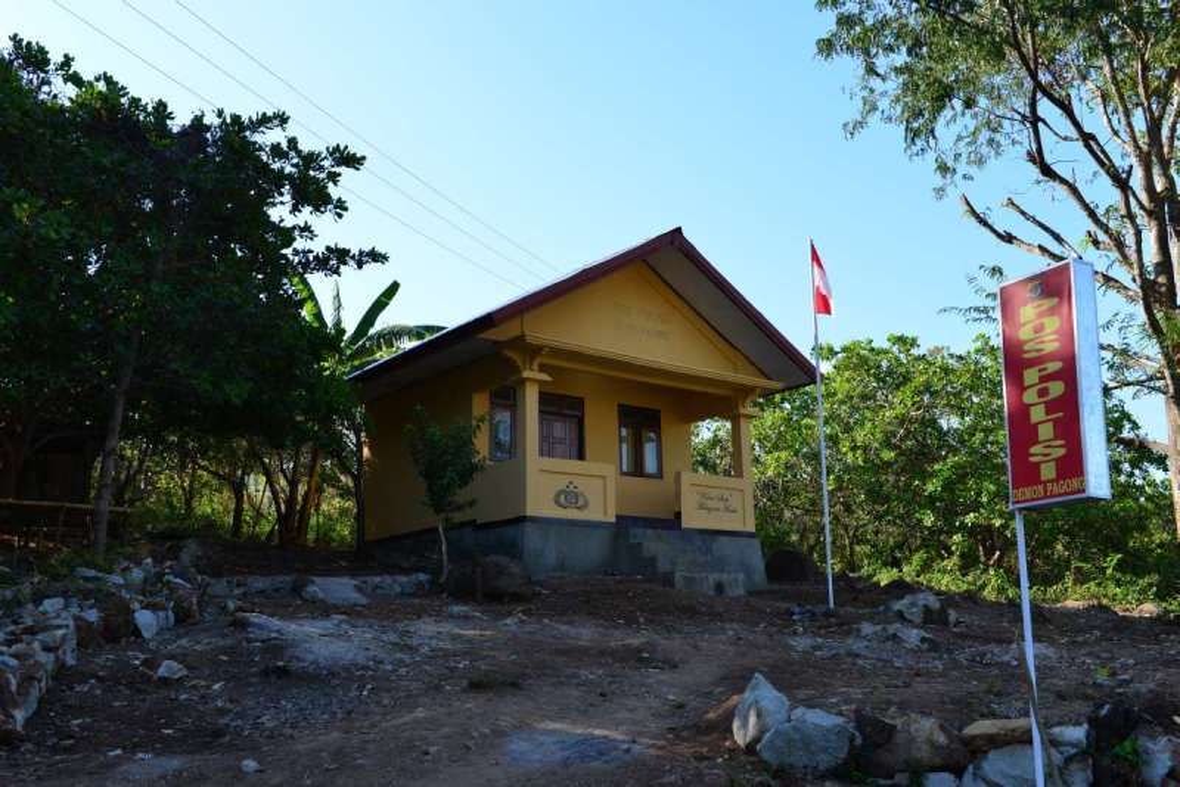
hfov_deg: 55.8
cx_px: 590
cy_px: 394
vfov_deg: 38.9
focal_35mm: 34
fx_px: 1115
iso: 250
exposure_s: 1/250
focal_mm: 34
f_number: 8
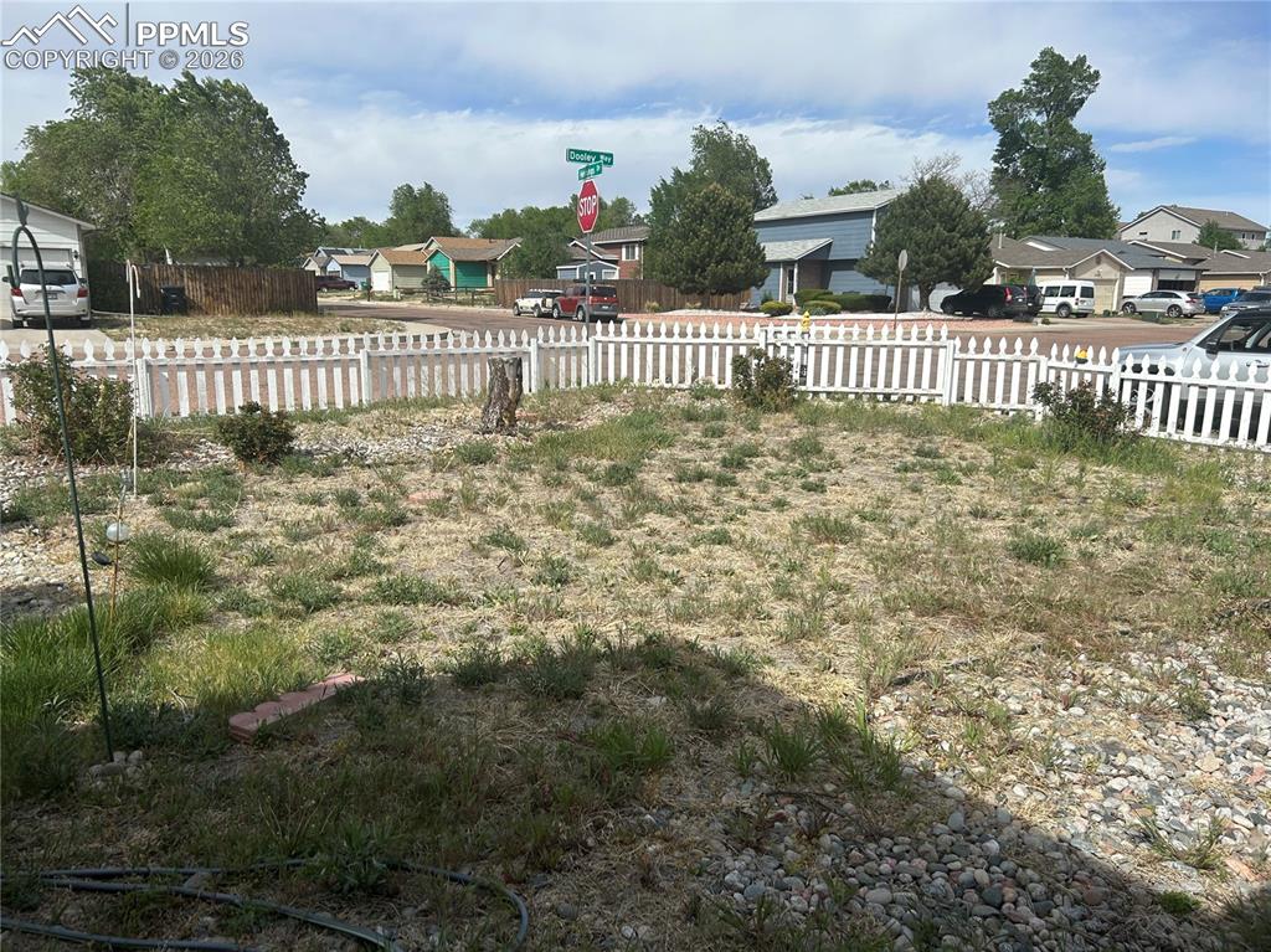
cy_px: 476
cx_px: 636
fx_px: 954
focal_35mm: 26
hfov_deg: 67.3
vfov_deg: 53.0
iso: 50
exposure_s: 1/5076
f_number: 1.5
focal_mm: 5.7
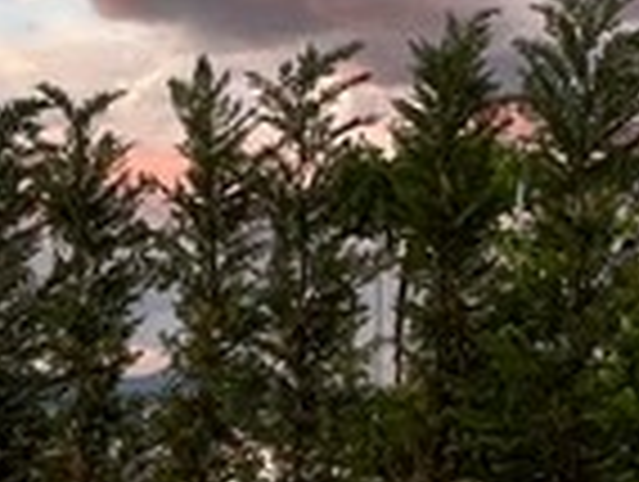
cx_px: 171
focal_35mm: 73
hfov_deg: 26.3
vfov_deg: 19.3
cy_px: 536
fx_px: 1350
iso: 125
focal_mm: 1.57
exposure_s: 1/99
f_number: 1.8
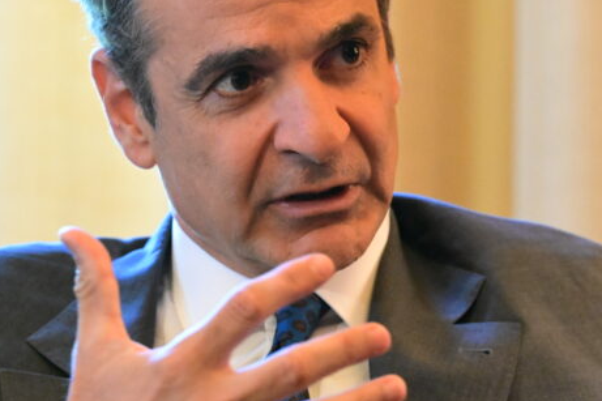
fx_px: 5198
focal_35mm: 311
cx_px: 289
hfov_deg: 6.6
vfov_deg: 4.4
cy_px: 131
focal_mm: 140
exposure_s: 1/200
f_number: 4.5
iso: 10000
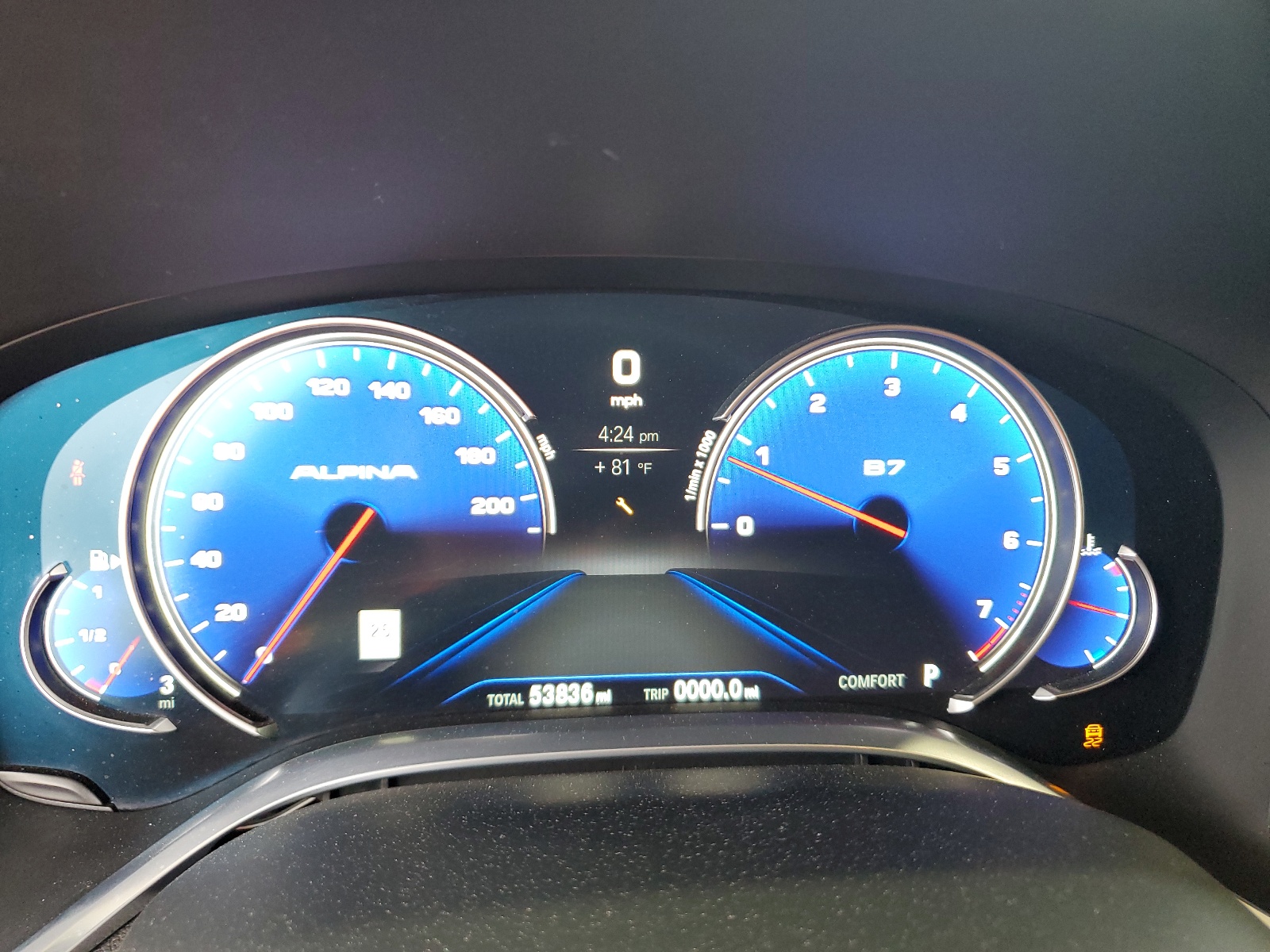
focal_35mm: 26
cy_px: 476
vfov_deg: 53.1
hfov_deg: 67.3
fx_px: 954
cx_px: 635
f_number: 1.5
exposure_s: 1/50
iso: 125
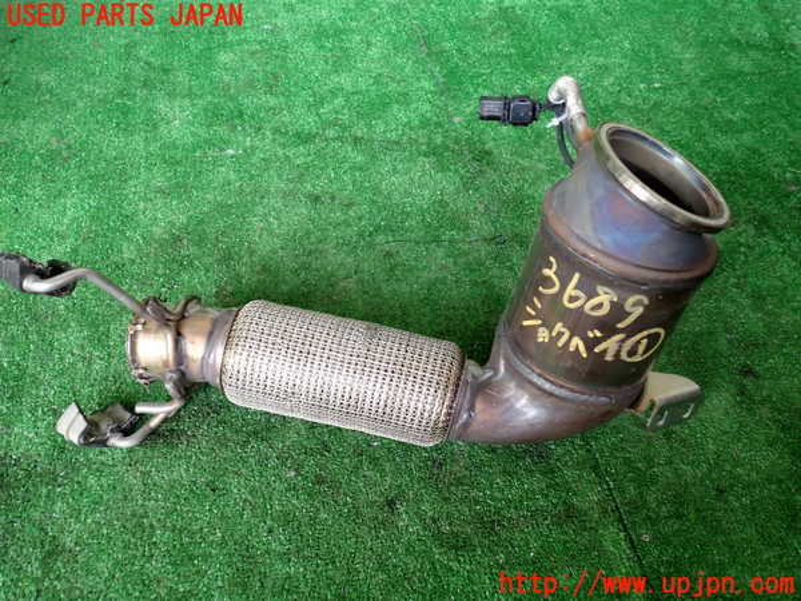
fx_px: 694
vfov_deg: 46.8
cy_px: 300
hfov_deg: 60.0
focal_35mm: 30
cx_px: 400
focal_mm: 5.4
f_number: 2.3
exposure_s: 1/50
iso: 200
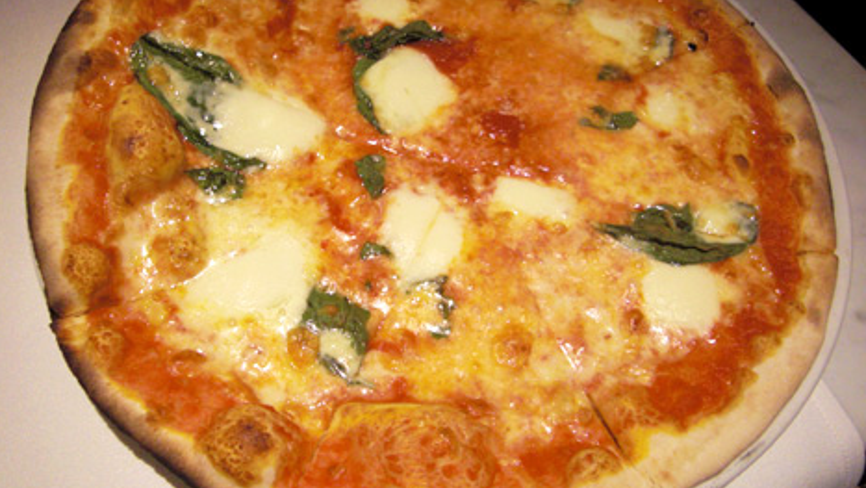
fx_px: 712
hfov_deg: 62.6
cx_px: 430
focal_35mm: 31
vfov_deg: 37.7
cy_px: 208
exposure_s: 1/60
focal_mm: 4.9
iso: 200
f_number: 2.6
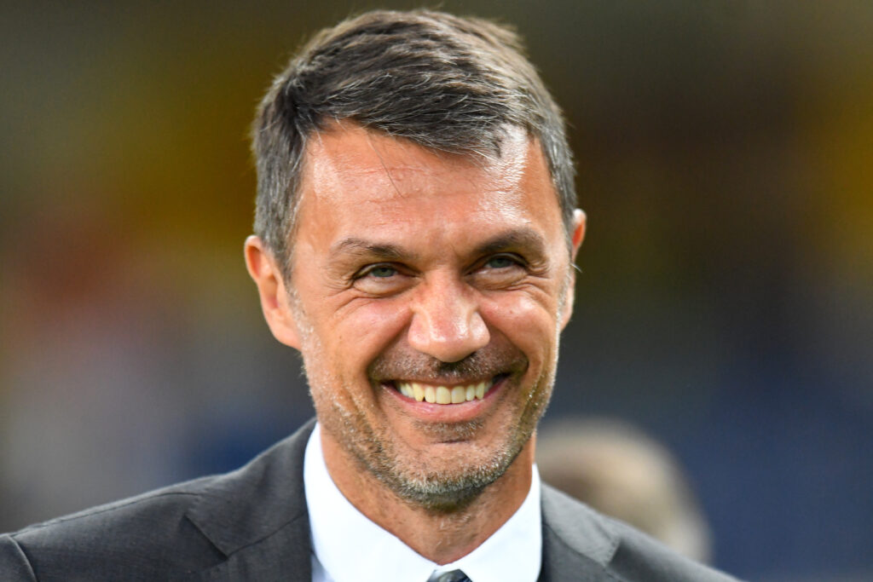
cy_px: 291
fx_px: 14551
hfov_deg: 3.4
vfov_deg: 2.3
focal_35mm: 600
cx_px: 436
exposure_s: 1/640
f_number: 2.8
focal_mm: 400
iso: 3600
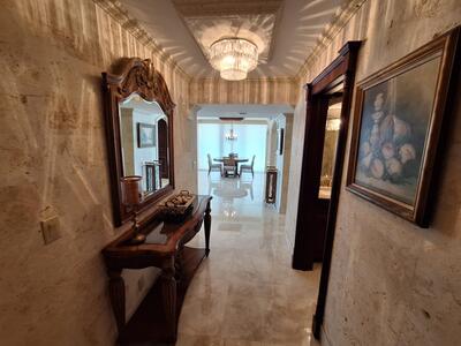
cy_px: 173
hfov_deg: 106.2
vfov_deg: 89.9
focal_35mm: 13
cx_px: 230
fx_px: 173
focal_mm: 1.74
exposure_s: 1/40
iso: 64
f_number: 2.2
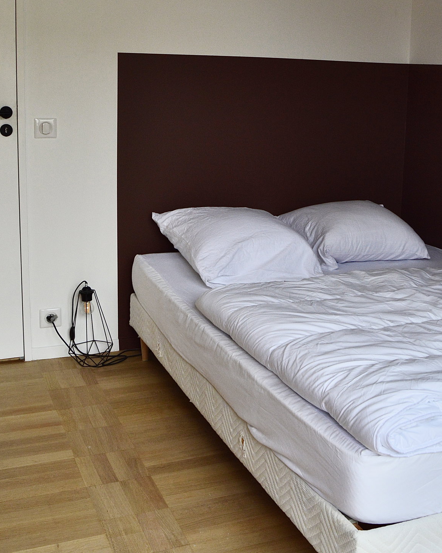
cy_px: 206
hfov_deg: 35.5
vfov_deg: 43.5
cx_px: 278
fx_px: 687
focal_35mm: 42
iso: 400
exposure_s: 1/125
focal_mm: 18
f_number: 9
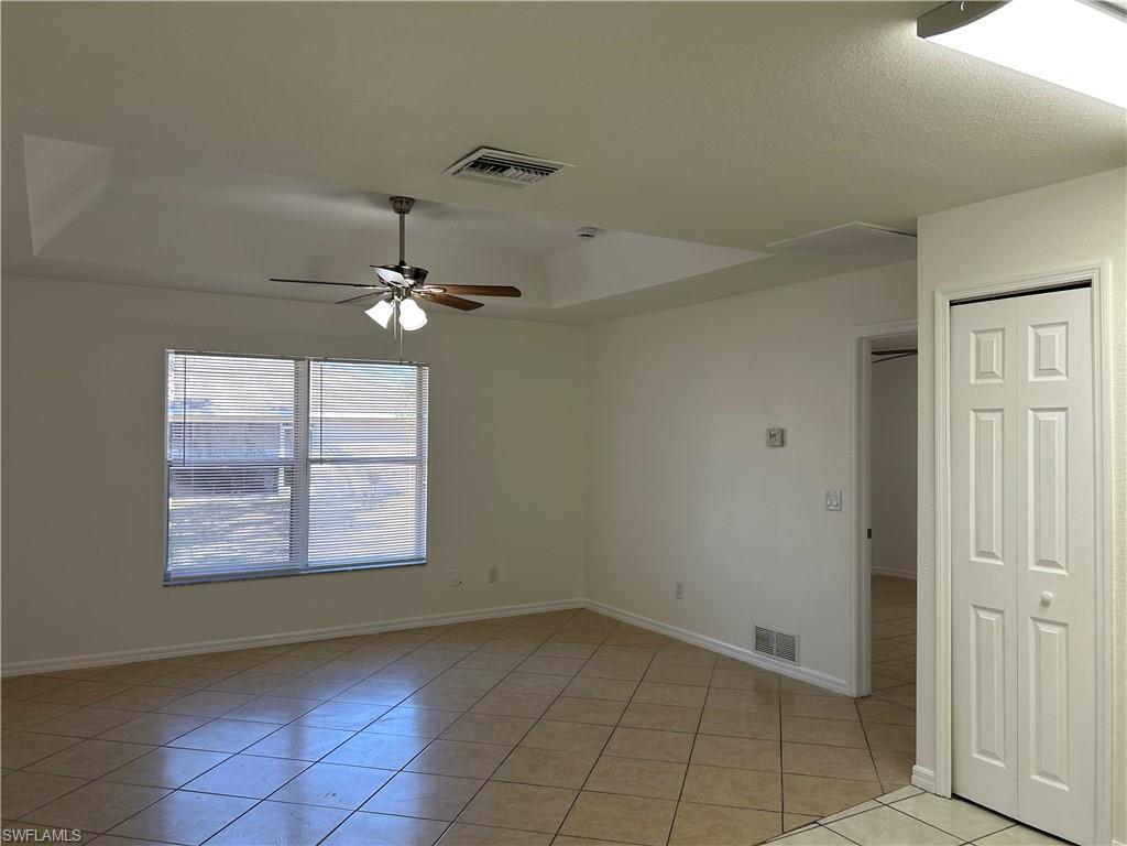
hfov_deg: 67.3
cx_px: 564
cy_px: 423
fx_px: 846
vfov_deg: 53.1
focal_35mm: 26
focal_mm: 5.7
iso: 50
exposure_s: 1/170
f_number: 1.5
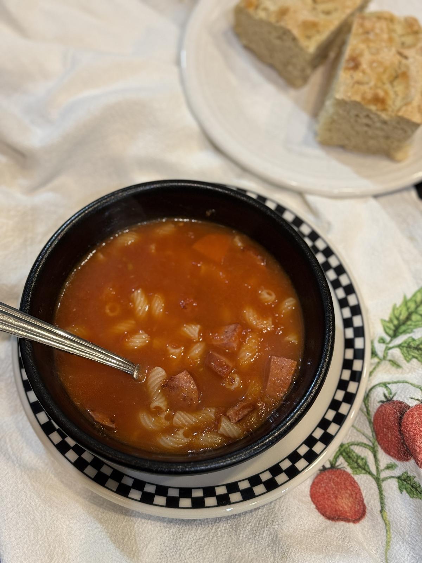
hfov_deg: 30.3
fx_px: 780
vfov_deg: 39.7
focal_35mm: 48
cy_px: 282
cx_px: 211
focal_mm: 6.76
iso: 125
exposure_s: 1/60
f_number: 1.78
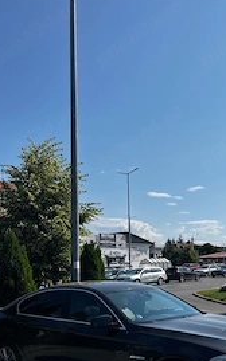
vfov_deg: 46.9
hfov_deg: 30.8
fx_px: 404
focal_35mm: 41
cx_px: 165
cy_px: 259
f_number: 1.6
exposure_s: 1/5319
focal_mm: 5.1
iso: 50
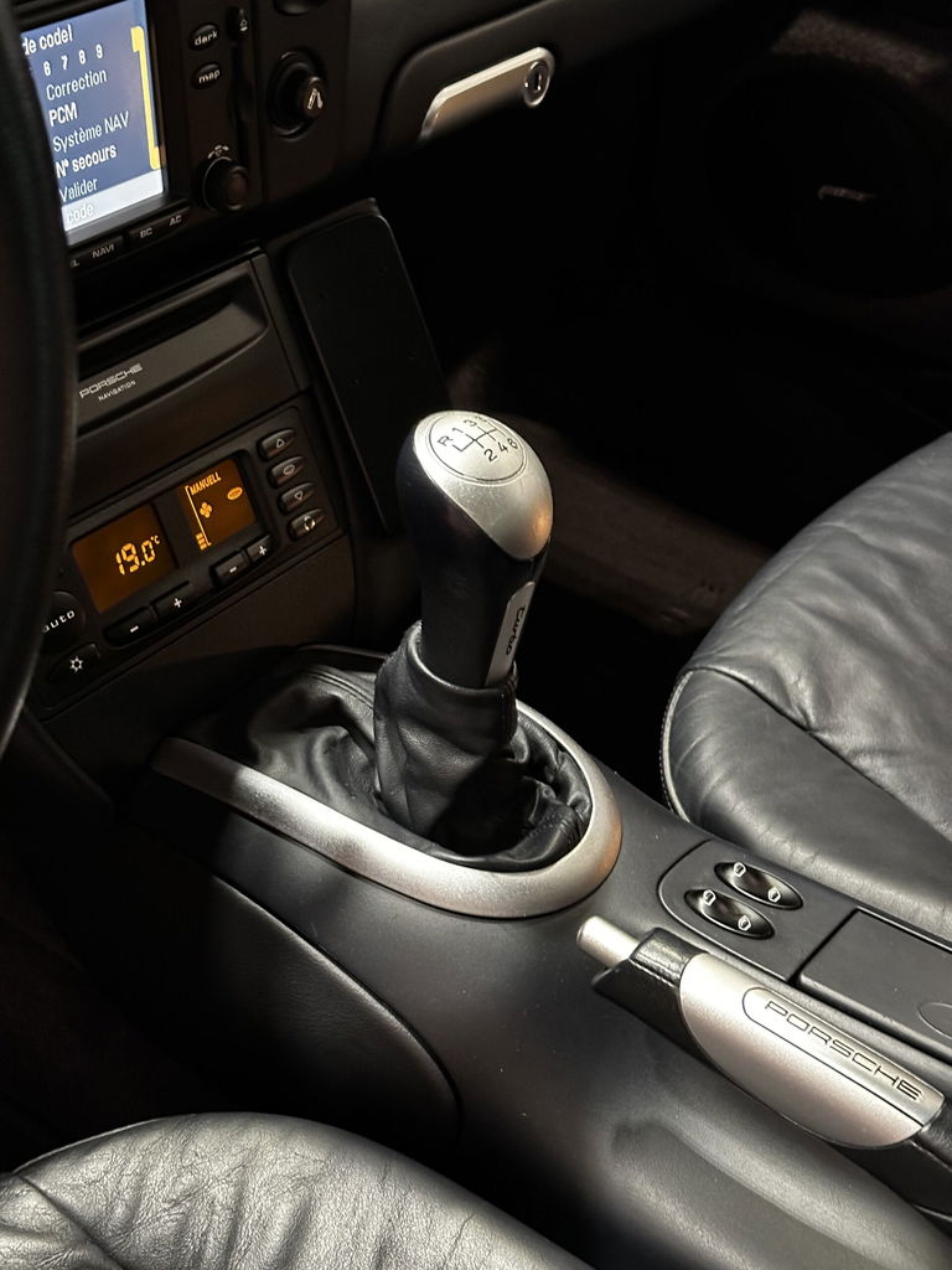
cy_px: 635
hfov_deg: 30.3
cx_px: 476
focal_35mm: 48
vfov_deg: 39.7
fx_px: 1760
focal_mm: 6.86
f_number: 1.78
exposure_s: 1/27
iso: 800
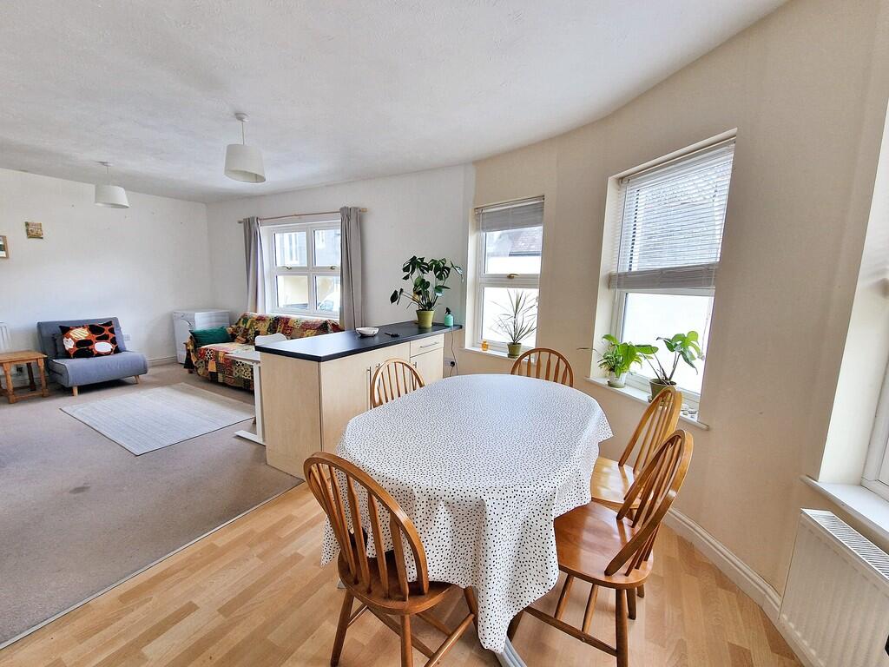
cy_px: 334
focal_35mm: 13
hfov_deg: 106.2
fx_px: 334
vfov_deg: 89.9
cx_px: 444
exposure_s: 1/105
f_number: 2.2
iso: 50
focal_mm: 2.2
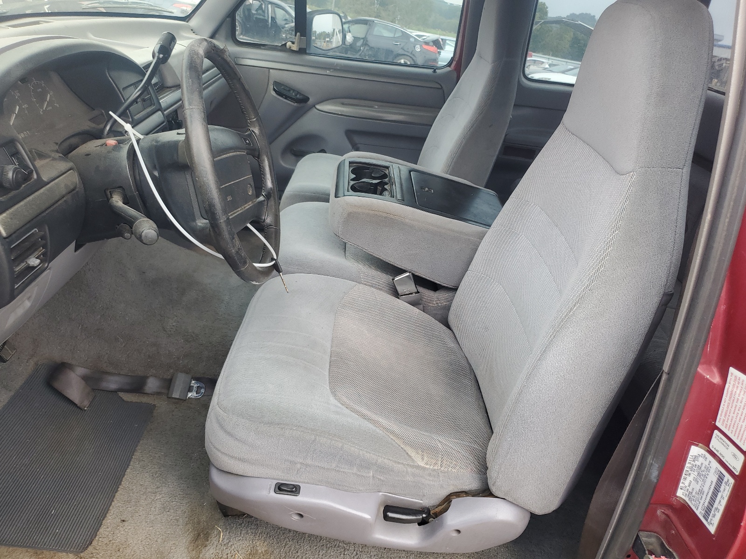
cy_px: 280
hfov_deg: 67.3
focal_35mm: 26
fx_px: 560
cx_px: 373
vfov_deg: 53.1
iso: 50
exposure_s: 1/185
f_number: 1.5
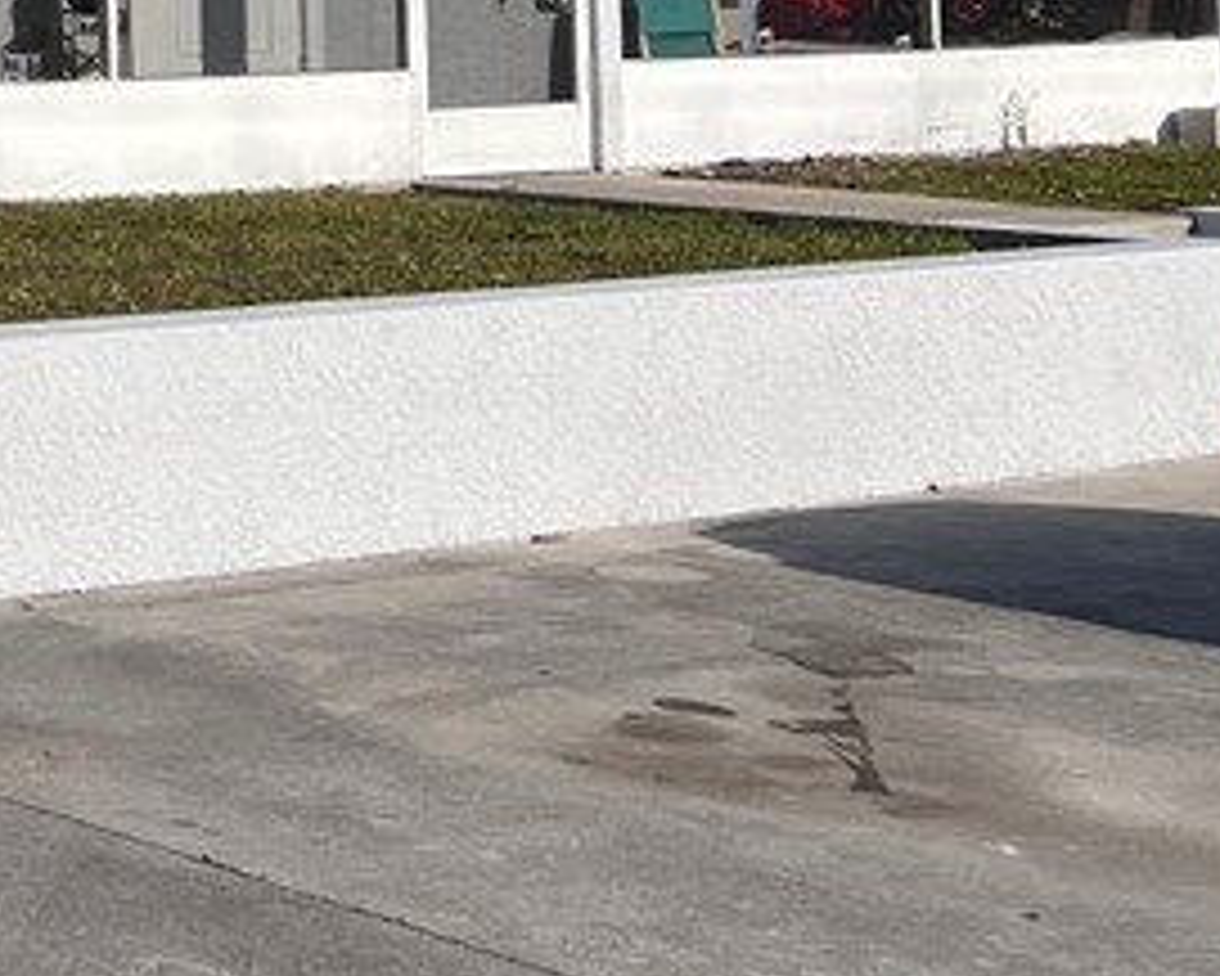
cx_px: -882
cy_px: -184
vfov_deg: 15.5
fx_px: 3468
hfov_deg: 17.0
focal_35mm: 96
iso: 50
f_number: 1.5
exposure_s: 1/8000
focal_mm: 5.7
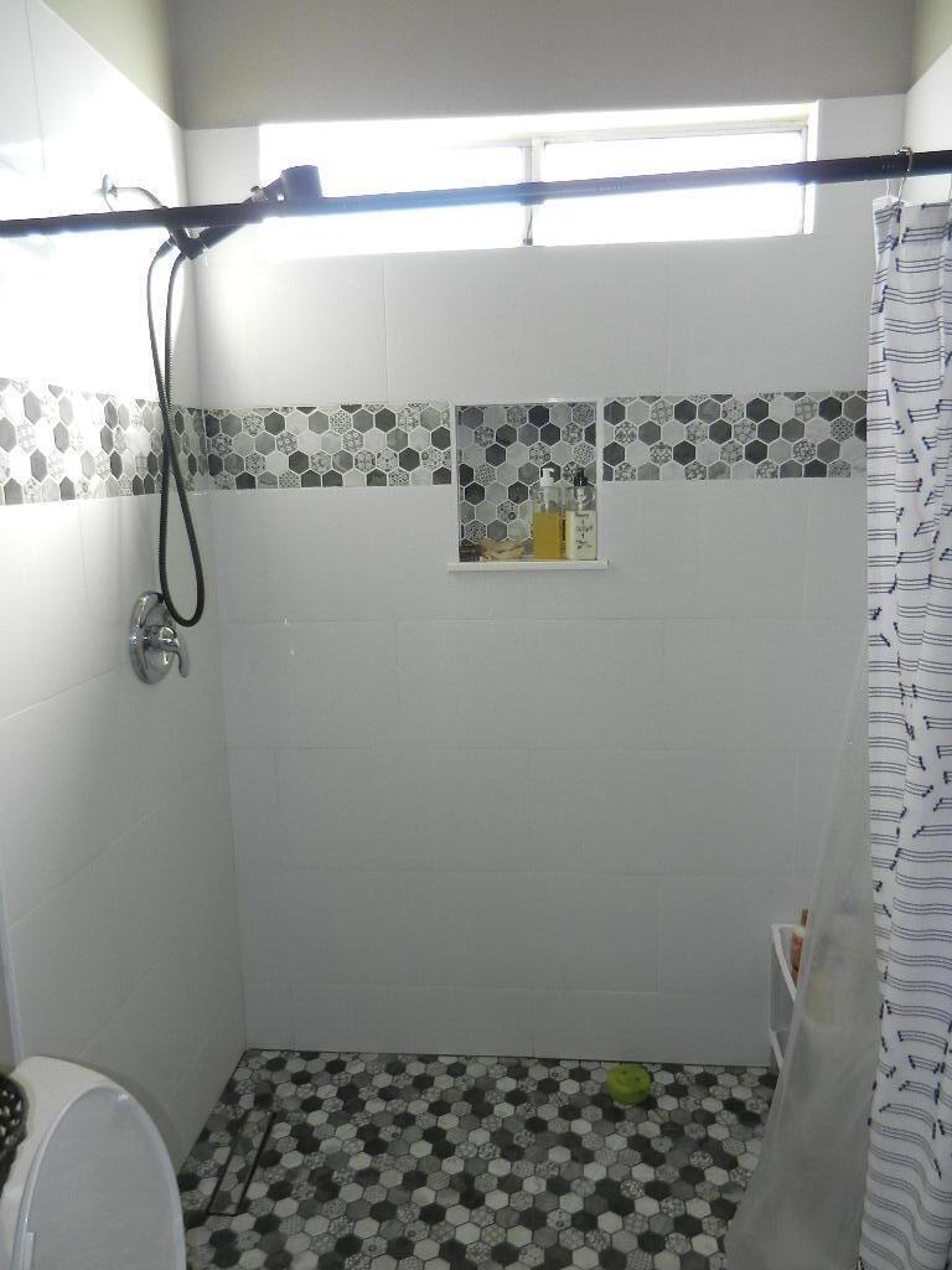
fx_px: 917
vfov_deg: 69.4
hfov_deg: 54.9
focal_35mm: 25
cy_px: 635
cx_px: 476
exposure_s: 1/30
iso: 200
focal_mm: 4.5
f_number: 3.5
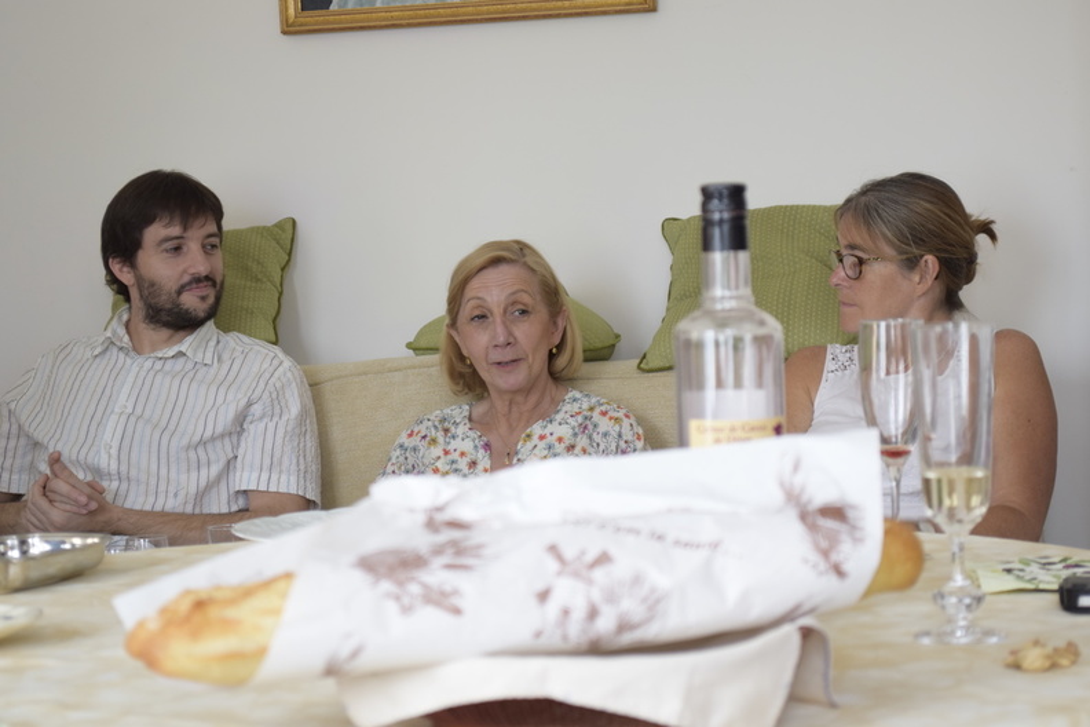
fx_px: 2498
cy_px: 364
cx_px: 545
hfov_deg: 24.6
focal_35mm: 82
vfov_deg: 16.6
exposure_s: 1/30
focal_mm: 55
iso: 640
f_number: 5.6
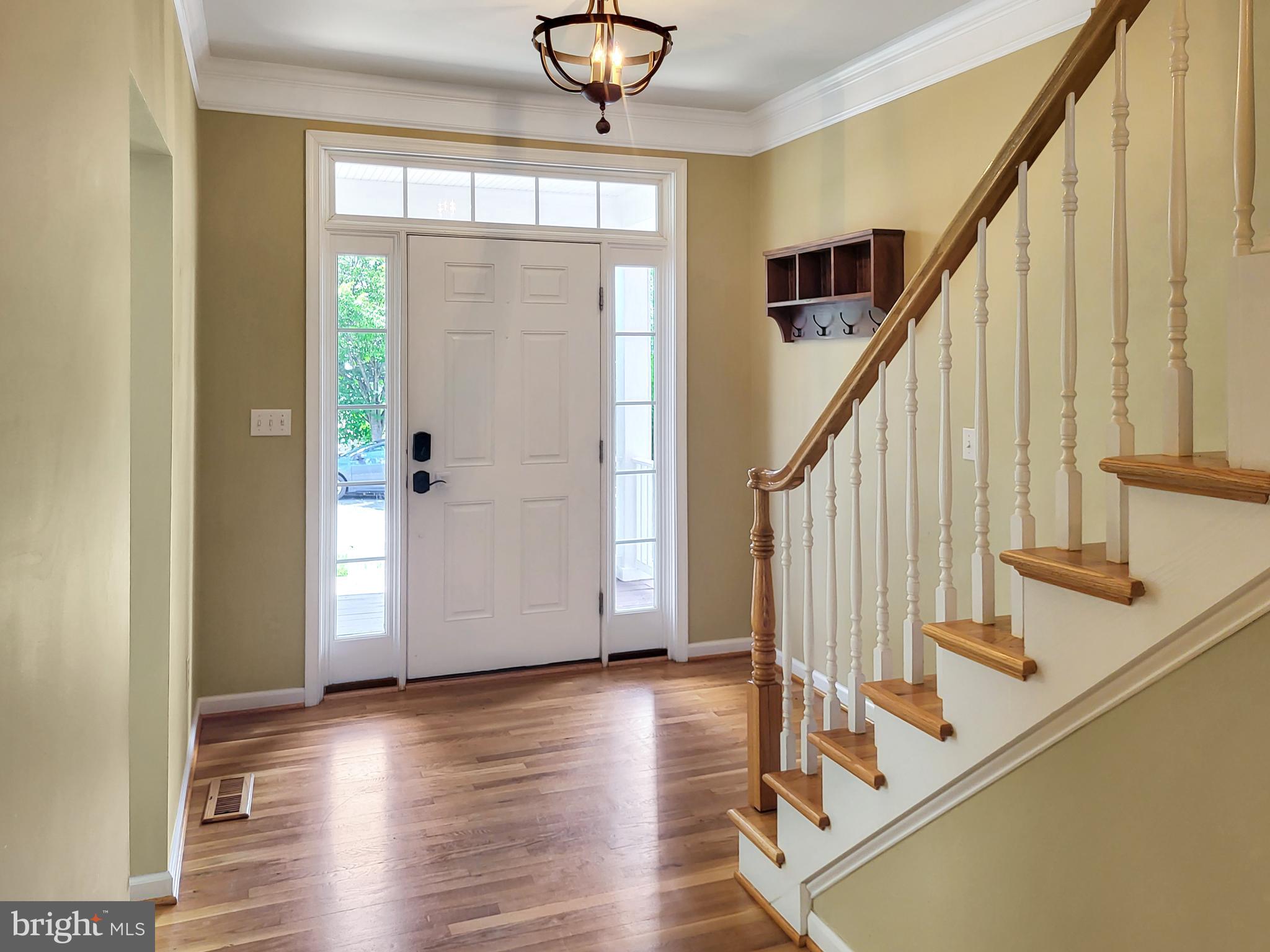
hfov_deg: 67.3
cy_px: 476
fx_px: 954
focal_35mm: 26
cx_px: 635
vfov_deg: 53.1
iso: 160
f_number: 1.8
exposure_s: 1/120
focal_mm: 5.4
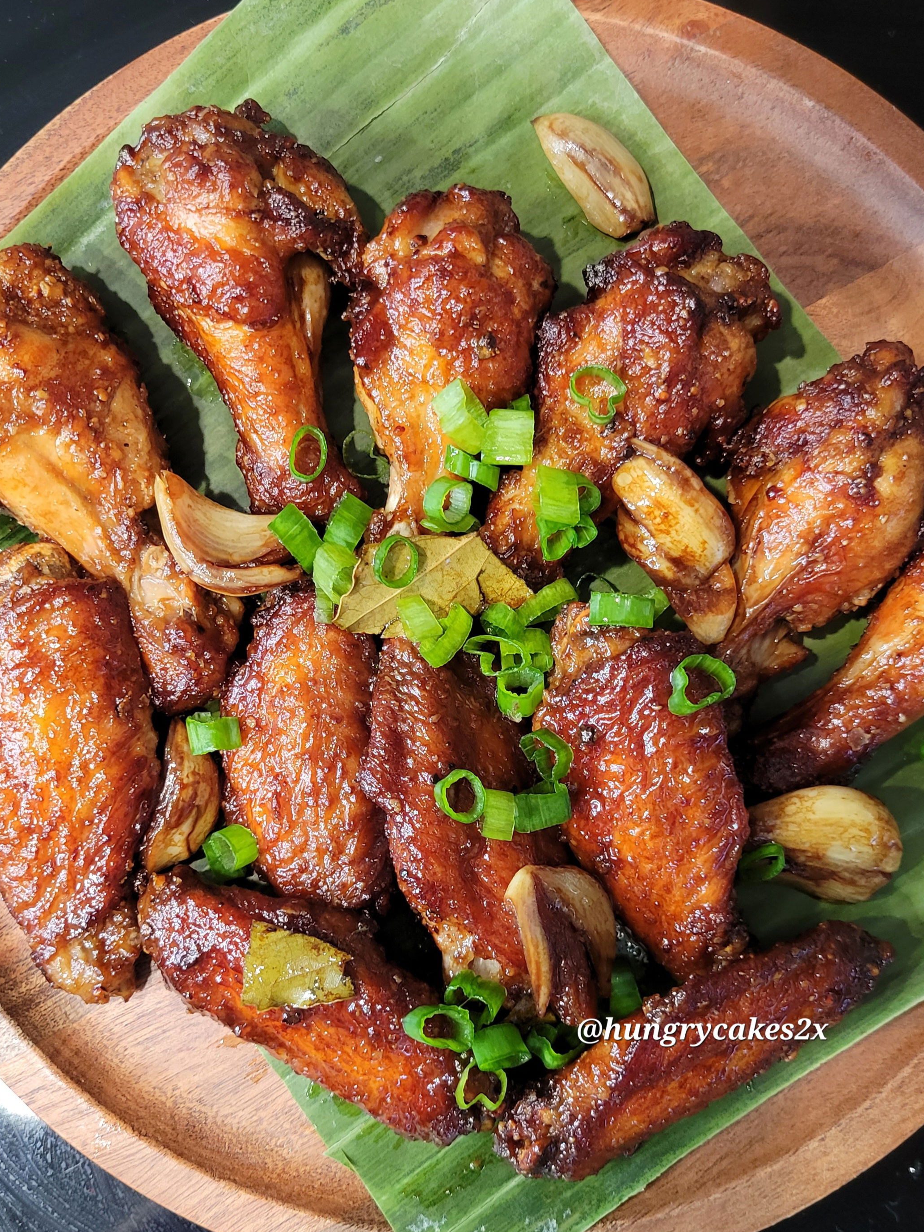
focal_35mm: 30
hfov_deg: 46.8
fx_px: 1067
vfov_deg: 59.9
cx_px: 455
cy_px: 637
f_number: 1.8
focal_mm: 5.4
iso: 320
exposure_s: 1/40
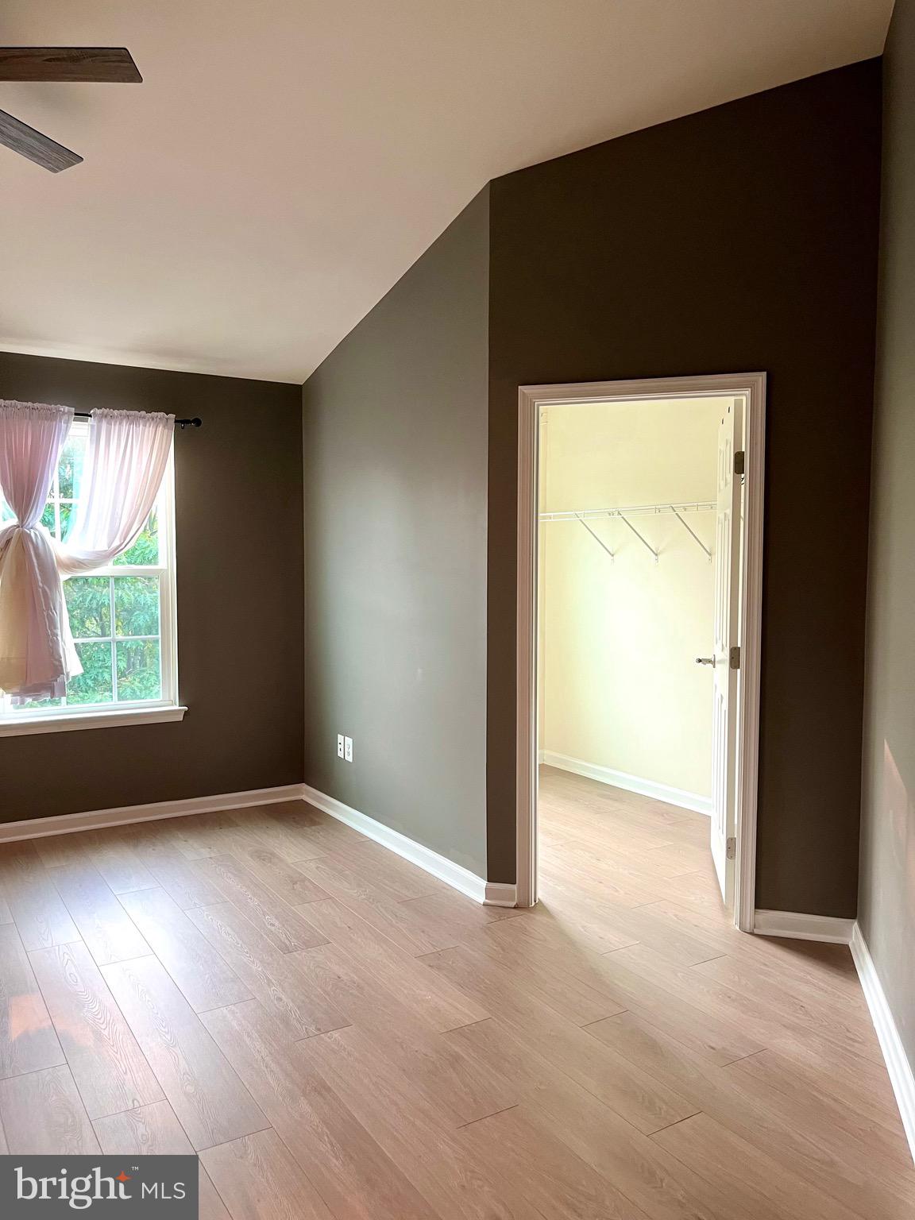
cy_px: 610
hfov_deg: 53.1
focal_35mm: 26
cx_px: 458
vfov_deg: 67.3
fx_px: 916
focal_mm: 5.1
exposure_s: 1/60
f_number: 1.6
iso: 100
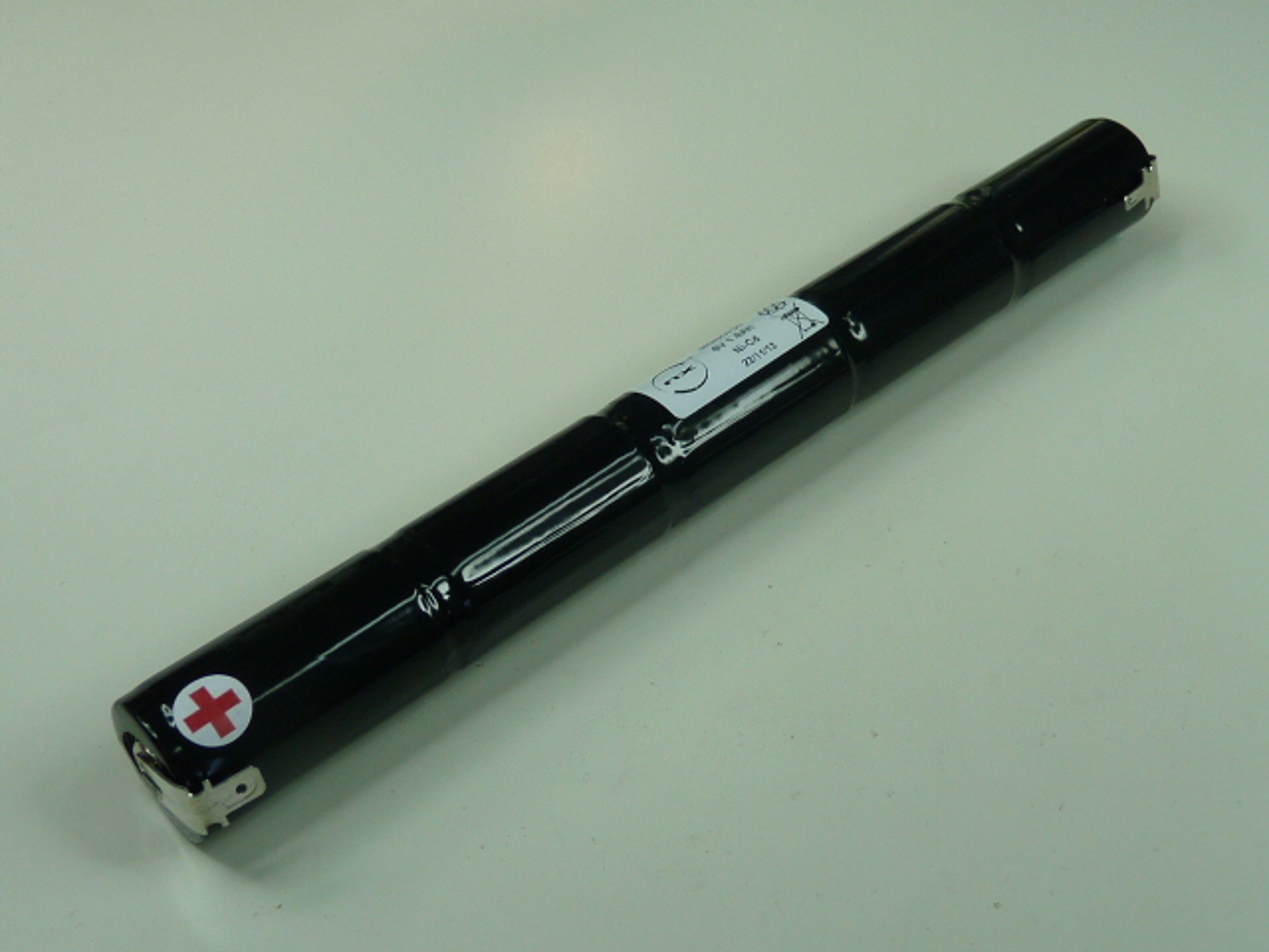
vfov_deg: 32.9
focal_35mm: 44
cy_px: 476
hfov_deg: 42.9
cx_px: 634
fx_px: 1613
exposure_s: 1/80
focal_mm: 4.8
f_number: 2.8
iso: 100
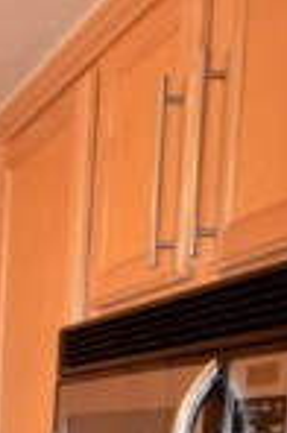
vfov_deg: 22.1
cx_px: -223
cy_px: 629
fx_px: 937
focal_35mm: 78
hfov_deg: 15.2
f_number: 3.5
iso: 400
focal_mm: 10
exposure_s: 1/60
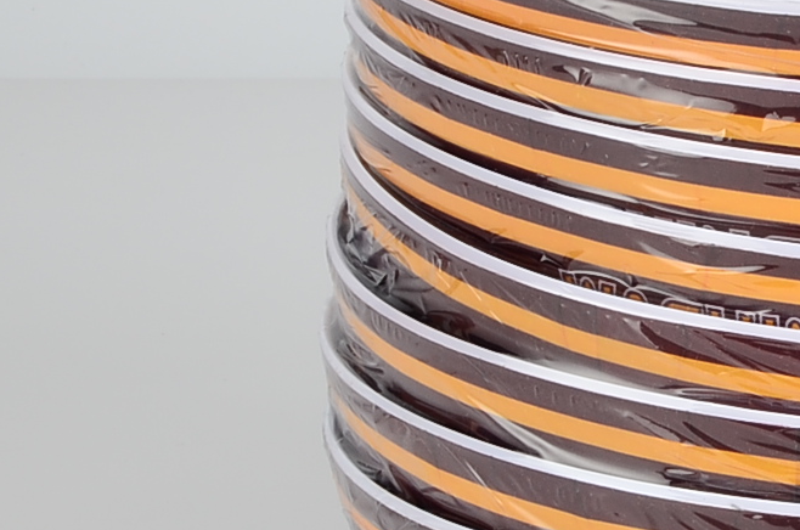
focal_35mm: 253
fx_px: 5608
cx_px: 880
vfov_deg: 5.4
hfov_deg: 8.1
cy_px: 328
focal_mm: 45
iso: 100
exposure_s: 1/160
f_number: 18
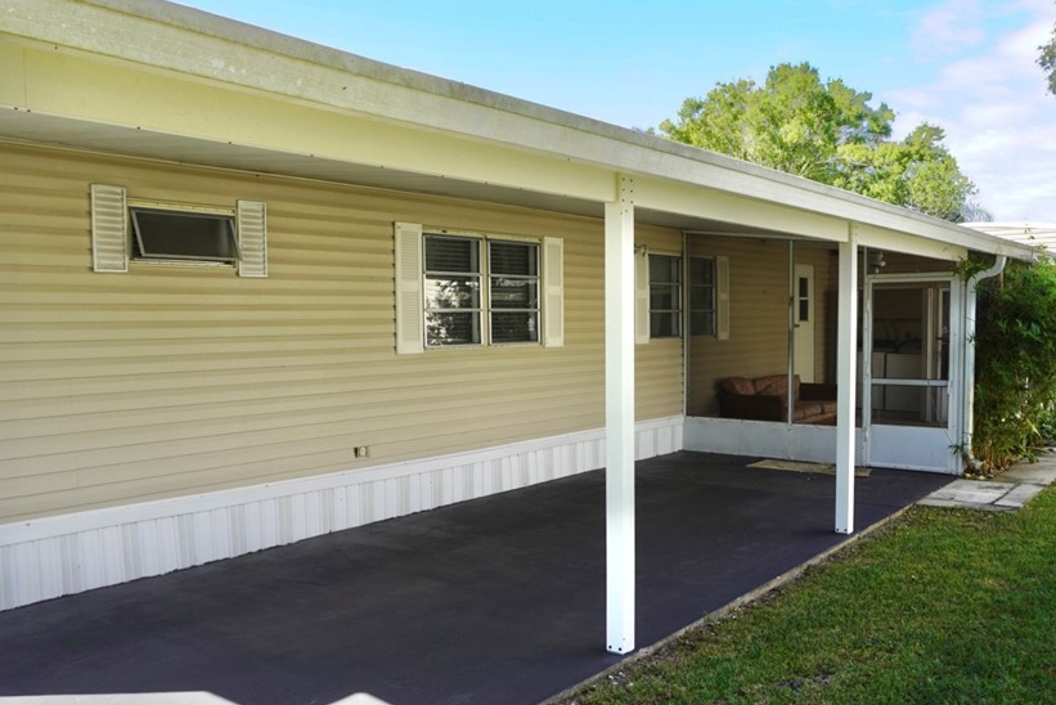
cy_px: 398
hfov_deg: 56.2
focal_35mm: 34
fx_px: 988
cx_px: 554
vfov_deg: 39.2
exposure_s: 1/100
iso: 100
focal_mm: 17
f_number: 7.1
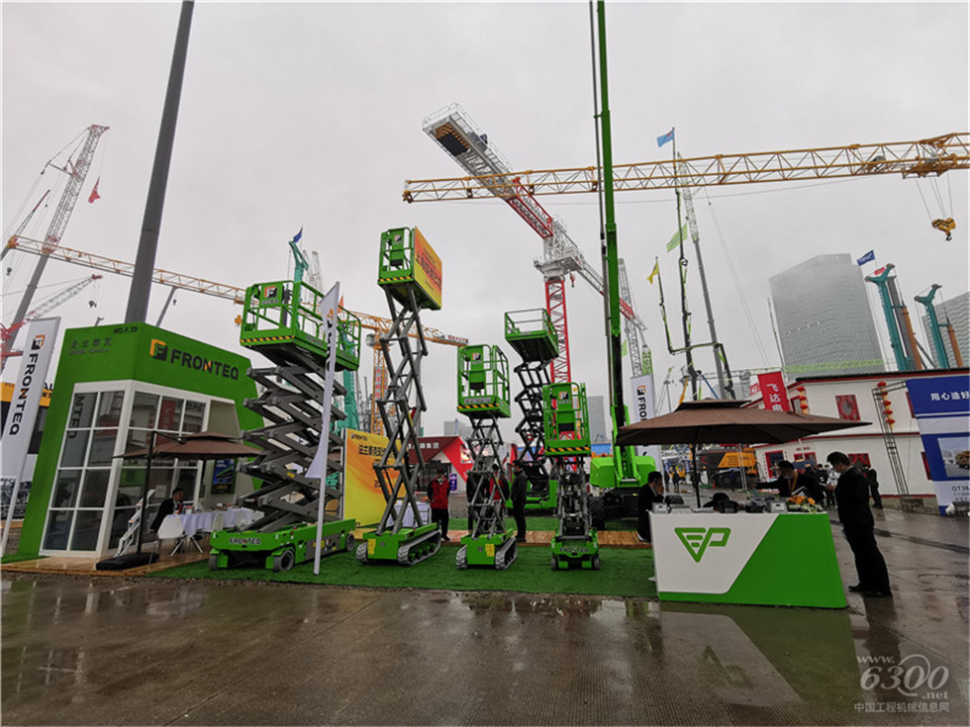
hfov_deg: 91.0
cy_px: 364
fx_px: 476
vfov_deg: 74.7
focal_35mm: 17
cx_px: 485
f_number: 2.2
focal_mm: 2.26
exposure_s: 1/168
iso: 50
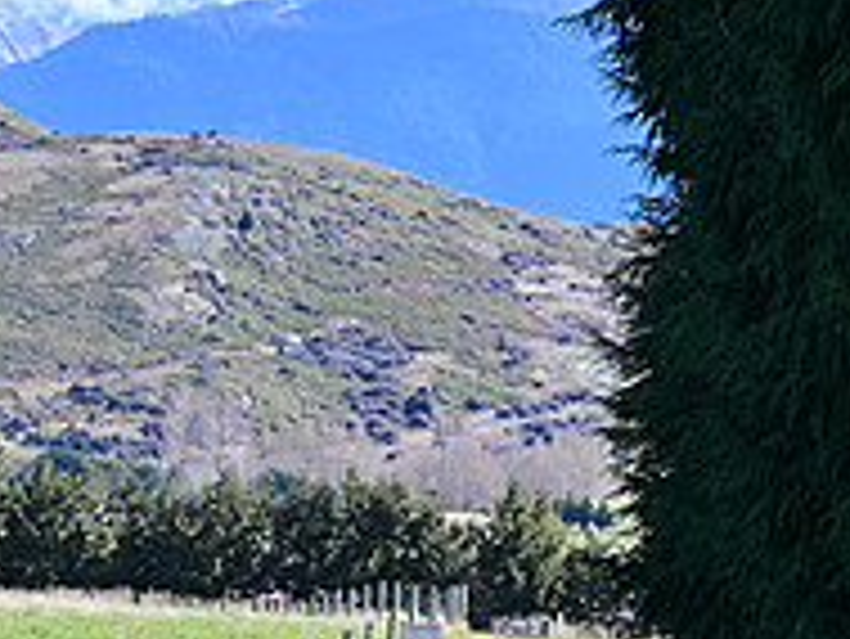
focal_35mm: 284
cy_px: 351
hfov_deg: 7.0
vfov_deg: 5.2
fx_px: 6978
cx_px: 130
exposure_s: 1/500
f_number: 5.6
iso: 200
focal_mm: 70
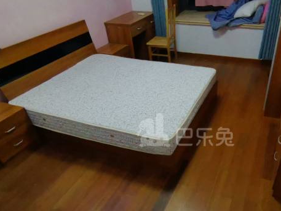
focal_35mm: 28
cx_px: 185
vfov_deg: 49.3
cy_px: 130
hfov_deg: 62.0
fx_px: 227
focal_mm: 1.68
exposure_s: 1/25
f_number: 2.2
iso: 320
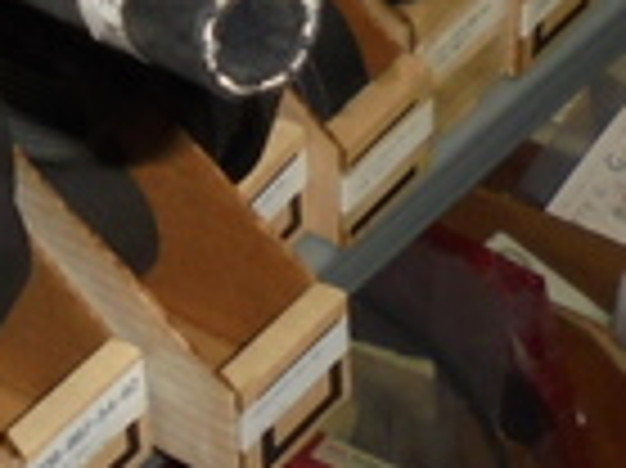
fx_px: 2620
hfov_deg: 13.6
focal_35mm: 145
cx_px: 133
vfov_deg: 10.2
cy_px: 22
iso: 200
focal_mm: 4.6
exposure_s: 1/30
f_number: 3.5
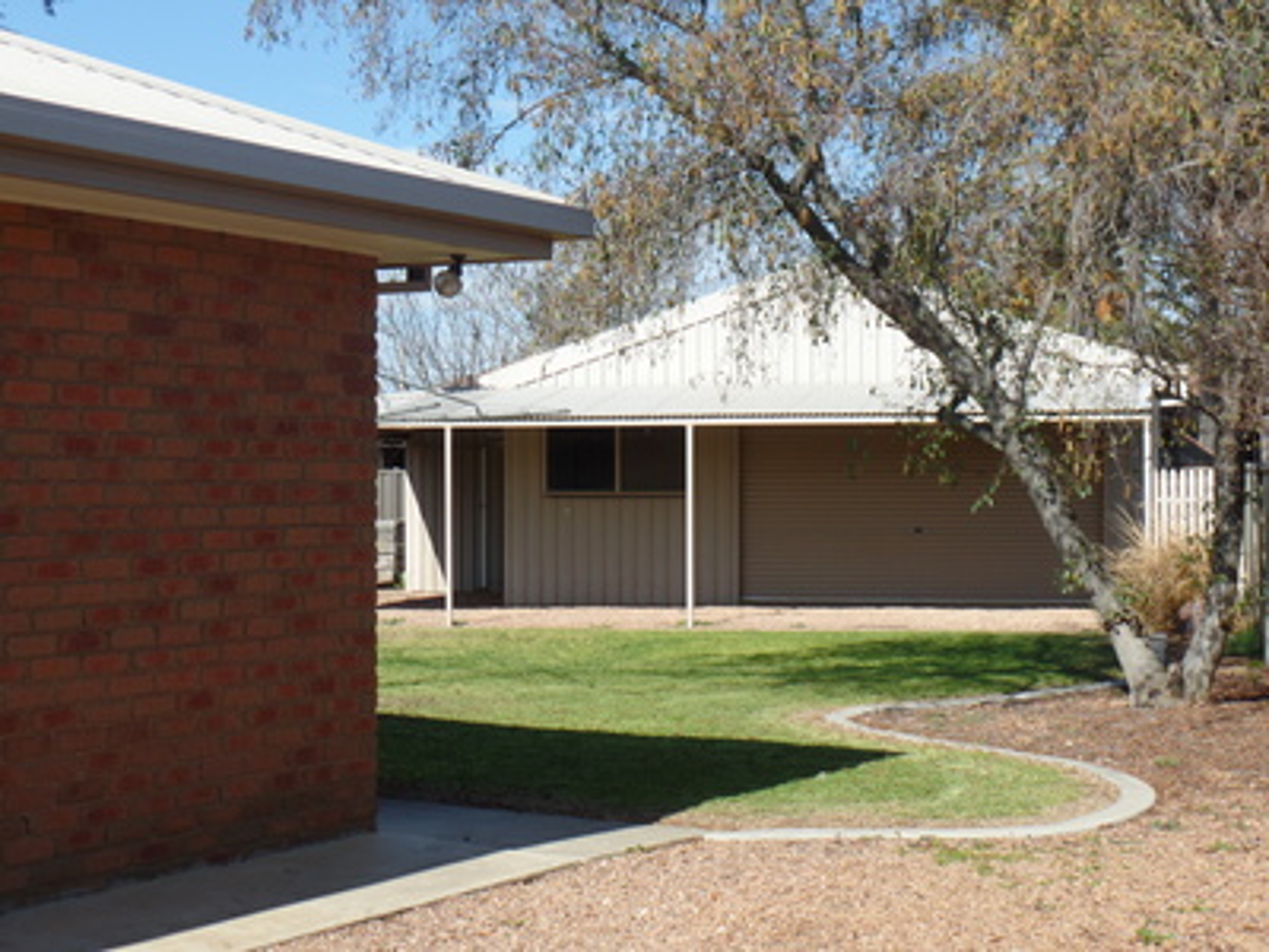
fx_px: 2346
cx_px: 634
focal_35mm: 64
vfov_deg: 22.9
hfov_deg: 30.3
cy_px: 476
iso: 80
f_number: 3.6
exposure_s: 1/750
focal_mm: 11.4
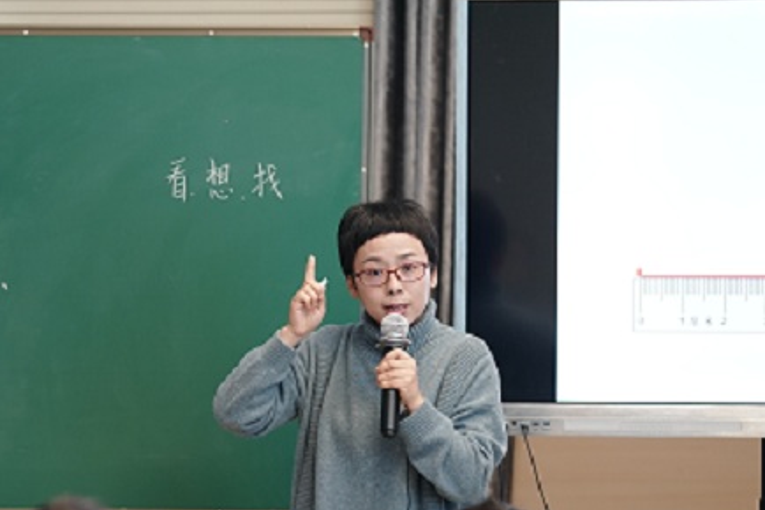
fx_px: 5289
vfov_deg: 5.5
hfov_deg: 8.2
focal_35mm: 249
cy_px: 463
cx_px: 71
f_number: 1.8
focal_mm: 135
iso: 400
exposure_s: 1/160
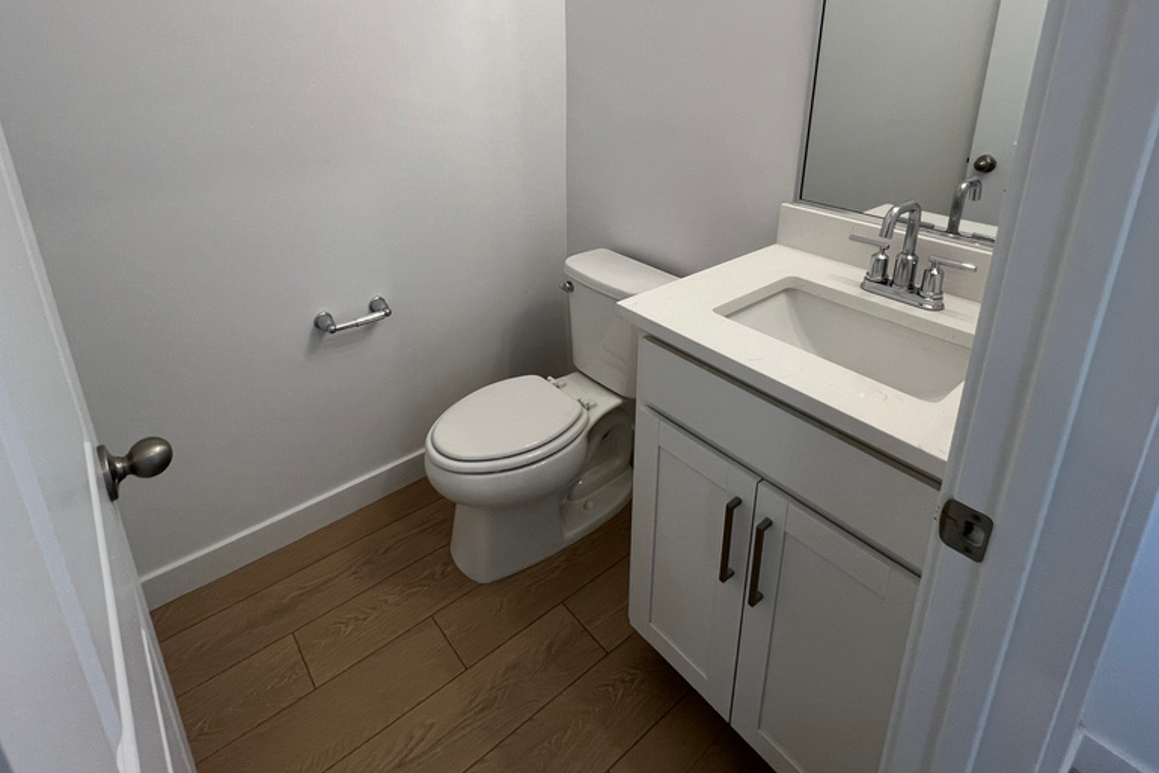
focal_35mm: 18
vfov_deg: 65.0
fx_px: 580
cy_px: 235
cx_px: 567
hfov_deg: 90.0
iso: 80
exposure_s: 1/120
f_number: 1.8
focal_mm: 1.57
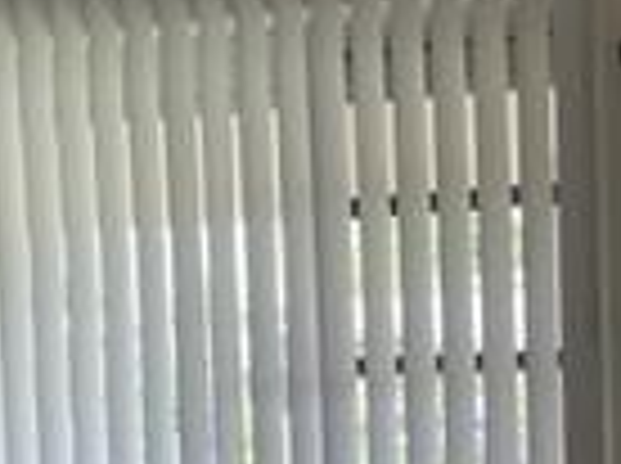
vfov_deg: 11.9
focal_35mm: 121
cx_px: 482
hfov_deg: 16.2
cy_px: 613
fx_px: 2167
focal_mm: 4.2
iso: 64
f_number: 1.6
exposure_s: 1/121
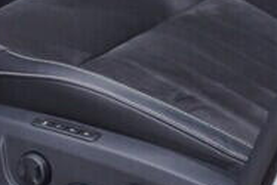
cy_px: -23
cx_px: -418
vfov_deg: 6.9
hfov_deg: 9.2
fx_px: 1517
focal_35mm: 197
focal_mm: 24
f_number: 3.2
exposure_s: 1/50
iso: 125
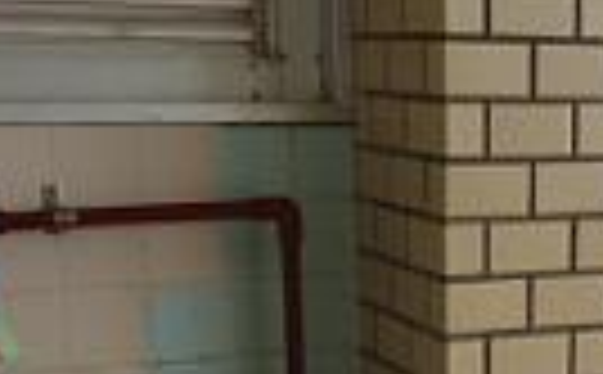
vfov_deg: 15.6
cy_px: 446
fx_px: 1311
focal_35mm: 80
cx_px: 612
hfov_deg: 24.6
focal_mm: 5
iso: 100
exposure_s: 1/30
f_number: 3.9
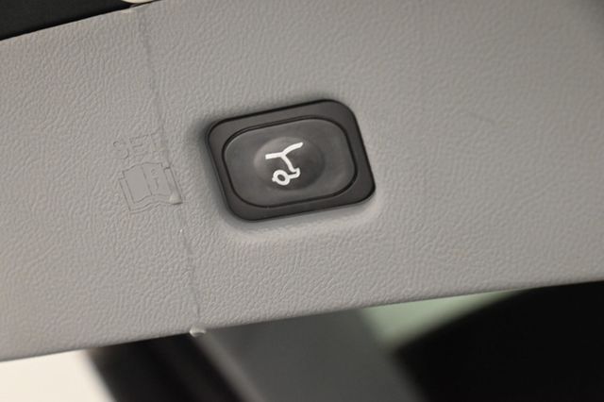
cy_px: 201
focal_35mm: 120
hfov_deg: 17.1
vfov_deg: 11.4
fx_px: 2012
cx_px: 302
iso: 6400
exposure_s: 1/60
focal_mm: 120
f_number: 9
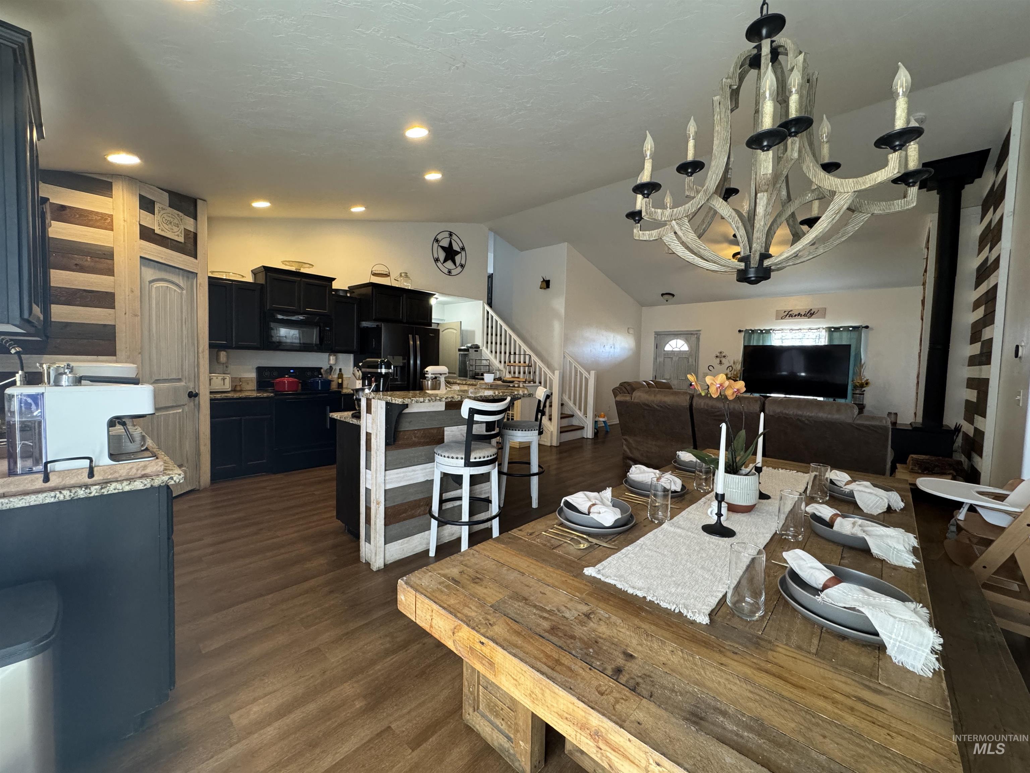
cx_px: 515
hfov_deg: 102.1
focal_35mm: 14
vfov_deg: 85.7
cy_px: 386
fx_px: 417
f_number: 2.2
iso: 320
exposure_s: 1/66
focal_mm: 2.22
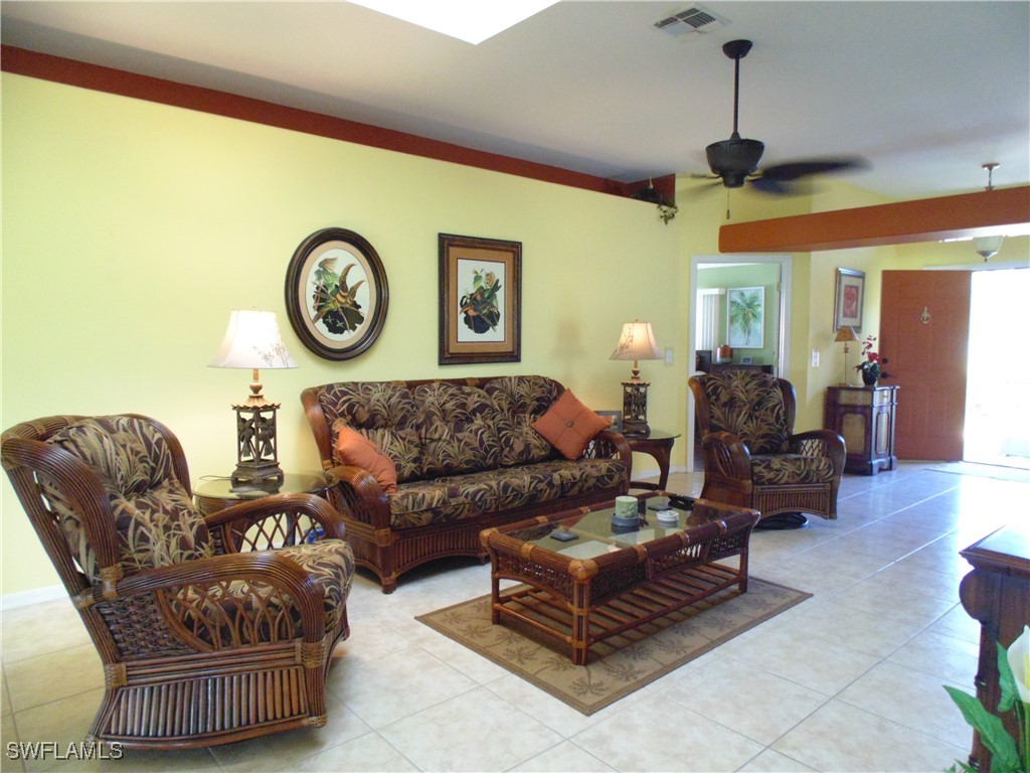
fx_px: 655
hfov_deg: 76.4
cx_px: 515
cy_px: 386
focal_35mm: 22
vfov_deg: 61.1
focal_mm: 4
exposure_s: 1/30
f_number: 3.1
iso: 400
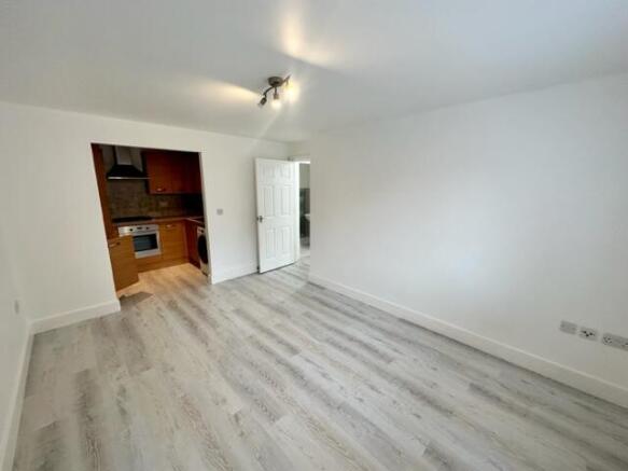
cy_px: 236
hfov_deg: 102.1
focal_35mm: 14
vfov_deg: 85.7
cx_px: 314
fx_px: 254
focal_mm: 2.22
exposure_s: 1/100
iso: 160
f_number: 2.2
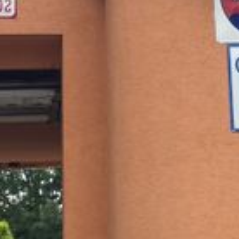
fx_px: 992
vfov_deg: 13.6
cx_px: 184
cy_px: 16
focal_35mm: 127
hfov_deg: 13.7
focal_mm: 4.2
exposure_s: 1/1276
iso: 32
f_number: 1.6
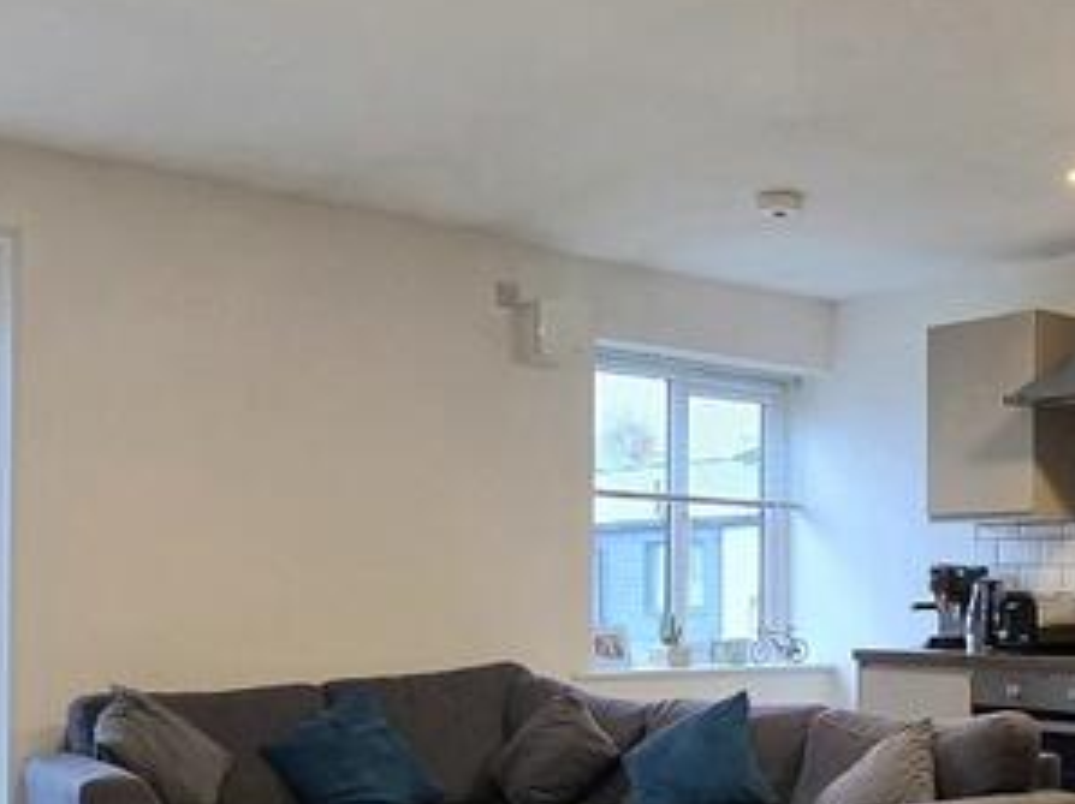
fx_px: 1334
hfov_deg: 42.8
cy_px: 561
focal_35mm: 43
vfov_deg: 33.1
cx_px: 777
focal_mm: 2.2
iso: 160
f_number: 2.2
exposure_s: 1/50.3
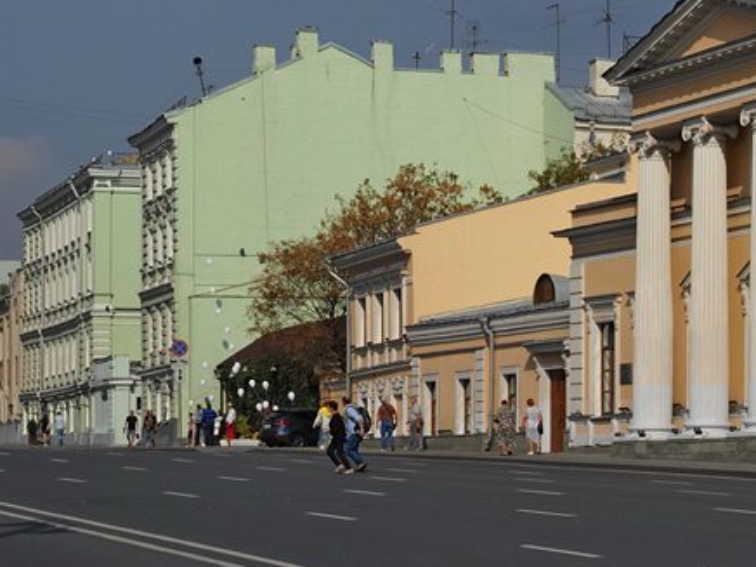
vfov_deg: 12.4
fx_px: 2599
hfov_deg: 16.2
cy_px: 468
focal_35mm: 119
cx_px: 754
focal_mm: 30
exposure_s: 1/500
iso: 100
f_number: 8
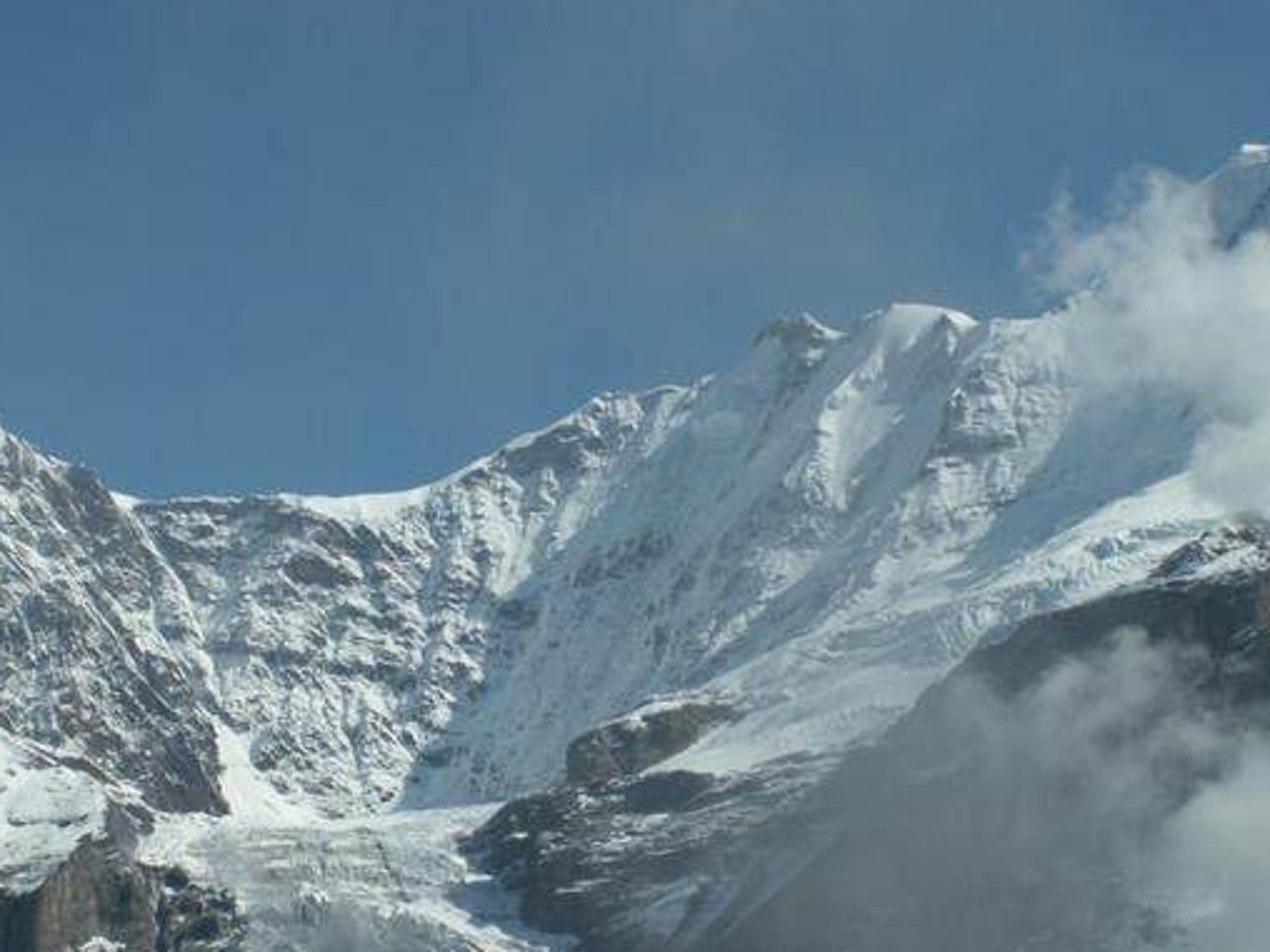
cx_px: 528
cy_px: 587
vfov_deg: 17.0
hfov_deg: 22.5
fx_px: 3192
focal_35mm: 87
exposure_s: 1/320
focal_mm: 11.55
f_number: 8
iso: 50
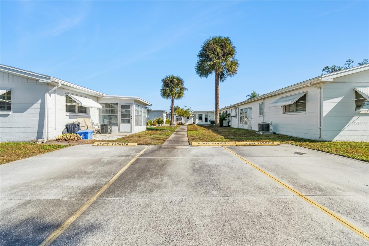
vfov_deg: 77.3
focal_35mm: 15
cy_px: 123
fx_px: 154
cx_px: 184
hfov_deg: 100.4
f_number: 7.1
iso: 100
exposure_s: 1/2000
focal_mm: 10
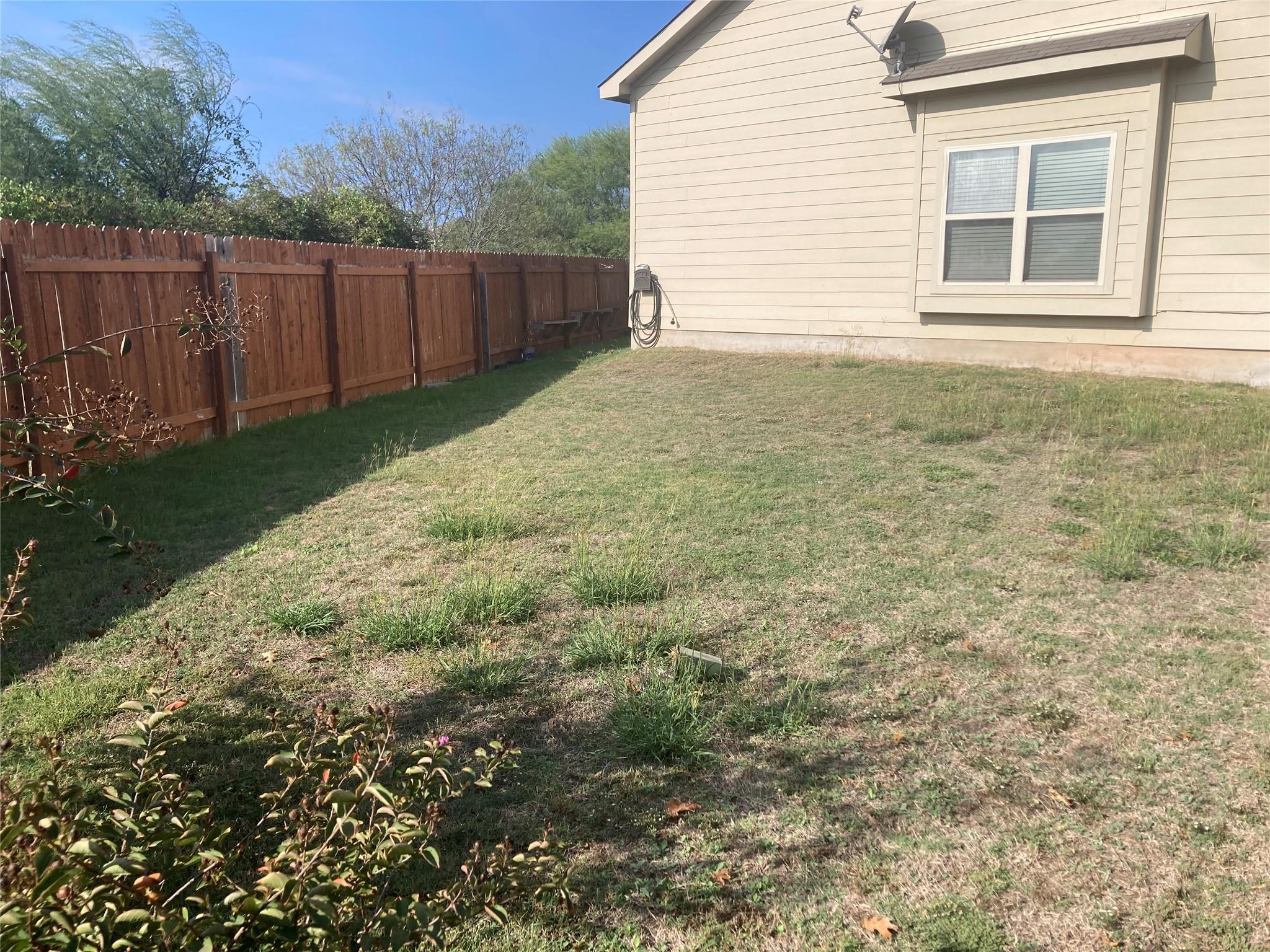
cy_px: 476
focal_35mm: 28
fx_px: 1027
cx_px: 635
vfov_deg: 49.7
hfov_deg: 63.4
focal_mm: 3.99
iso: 20
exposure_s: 1/2183
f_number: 1.8
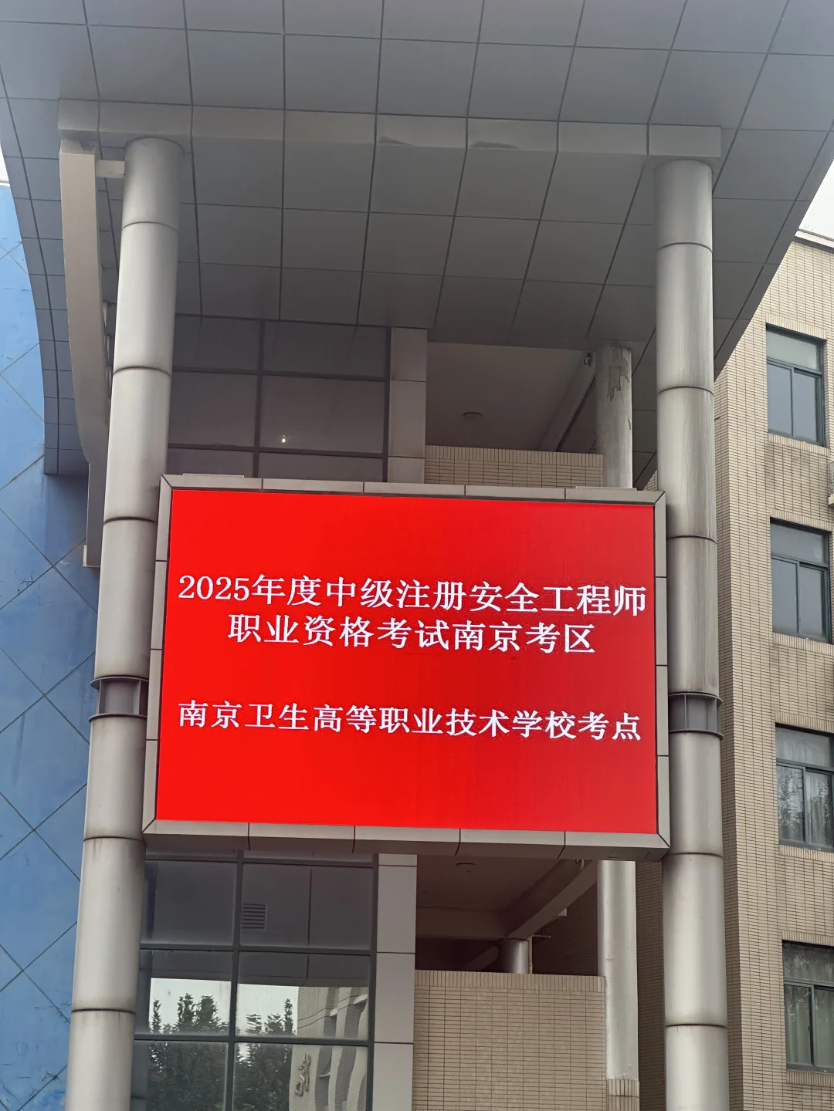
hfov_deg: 19.1
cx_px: 417
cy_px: 556
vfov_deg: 25.3
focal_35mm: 77
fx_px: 2474
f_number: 2.8
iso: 80
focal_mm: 9
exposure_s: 1/99
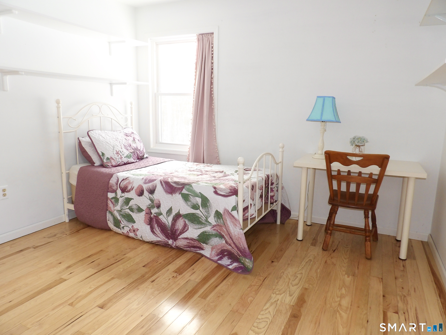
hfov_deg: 71.6
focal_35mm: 24
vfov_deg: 56.8
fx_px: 309
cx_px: 223
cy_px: 168
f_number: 3.2
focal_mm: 4.3
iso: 116
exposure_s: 1/33
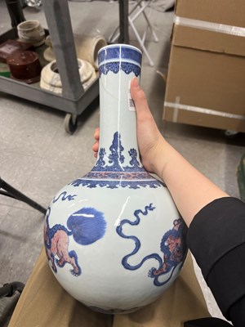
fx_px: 245
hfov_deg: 53.1
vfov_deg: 67.3
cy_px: 164
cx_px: 122
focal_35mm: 26
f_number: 1.5
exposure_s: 1/120
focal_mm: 5.7
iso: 100
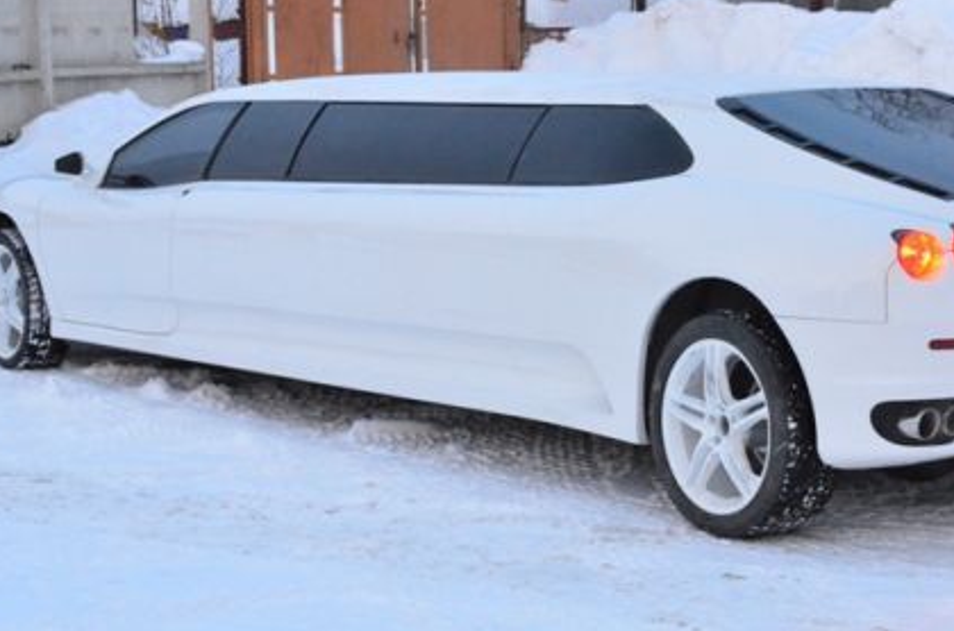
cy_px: 291
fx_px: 2380
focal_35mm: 90
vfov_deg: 15.1
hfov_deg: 22.6
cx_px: 593
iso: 2500
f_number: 9
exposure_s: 1/30
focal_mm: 36
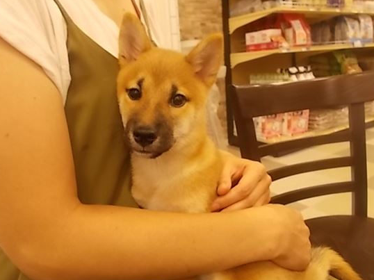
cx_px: 188
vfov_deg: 48.2
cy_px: 131
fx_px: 313
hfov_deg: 61.7
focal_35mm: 29
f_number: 3.2
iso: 160
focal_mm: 4.6
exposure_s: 1/25
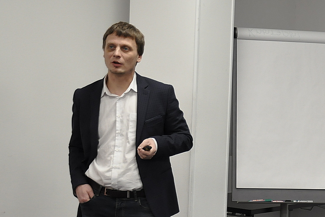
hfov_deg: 38.9
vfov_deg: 26.5
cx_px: 162
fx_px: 460
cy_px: 108
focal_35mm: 51
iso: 800
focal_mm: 34
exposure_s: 1/60
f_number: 4.2
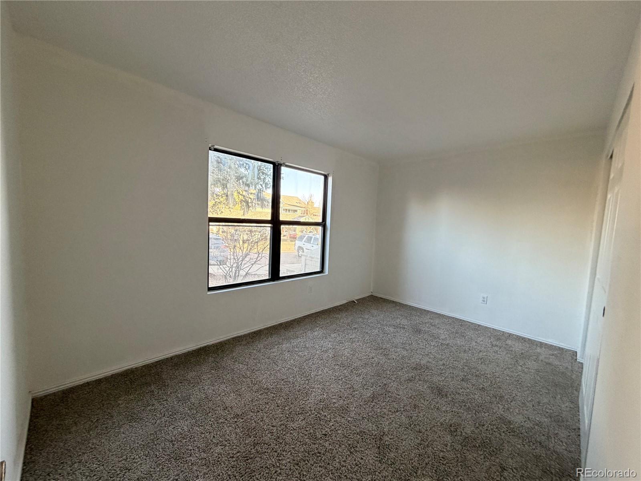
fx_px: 259
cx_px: 320
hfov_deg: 102.1
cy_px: 240
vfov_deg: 85.7
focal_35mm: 14
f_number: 2.2
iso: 200
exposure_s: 1/60
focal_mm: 2.22
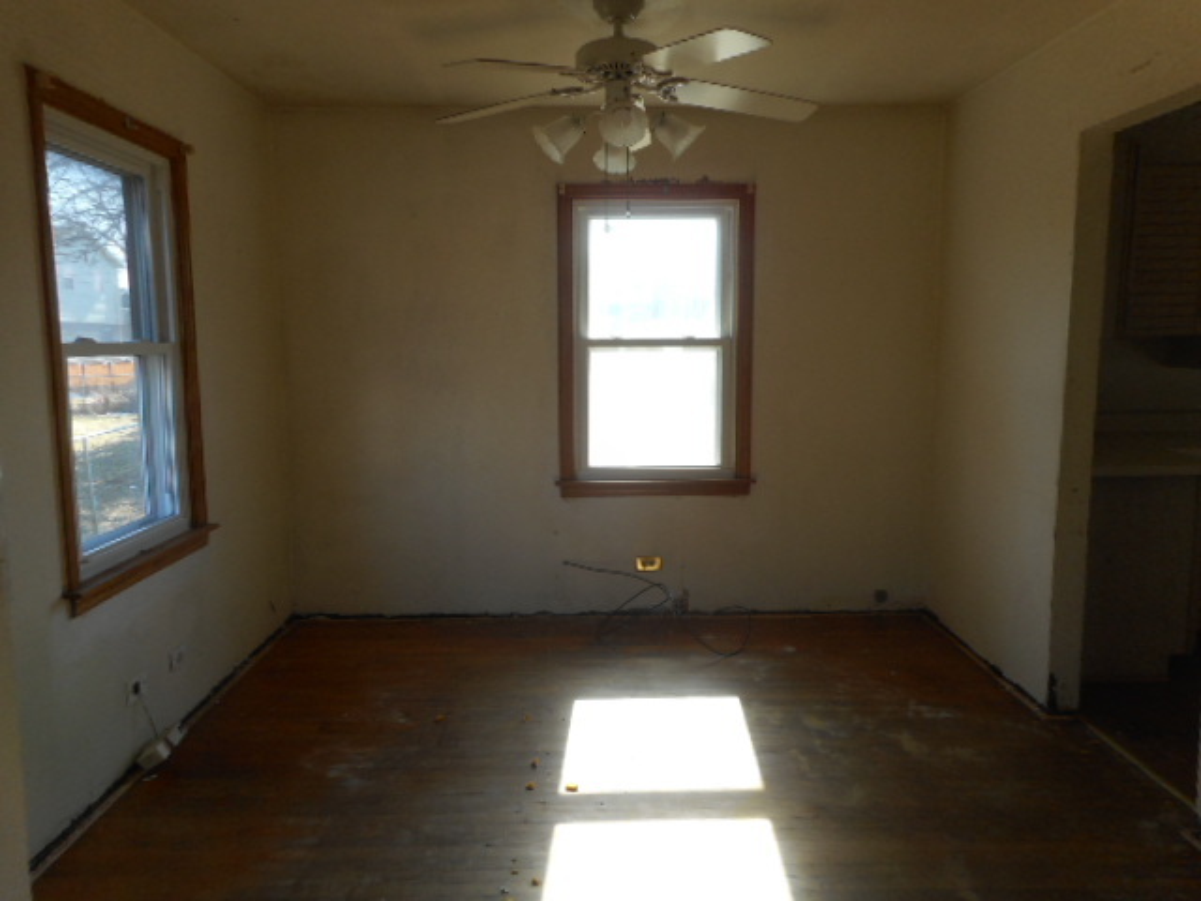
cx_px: 600
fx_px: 867
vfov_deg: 54.9
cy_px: 450
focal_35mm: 25
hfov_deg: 69.4
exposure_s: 1/80
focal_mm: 4.5
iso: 80
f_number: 3.7
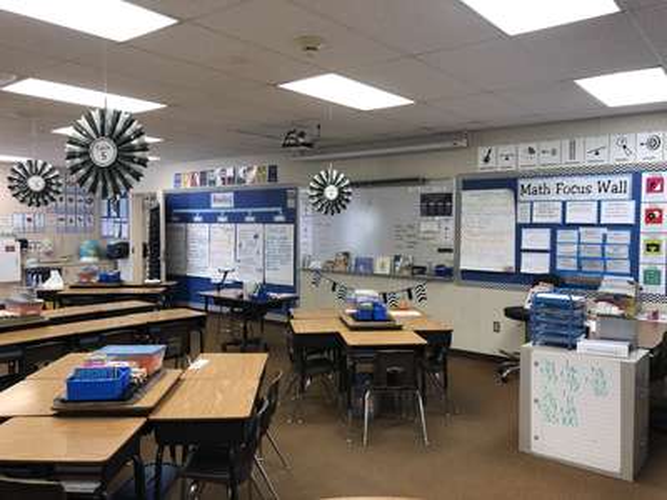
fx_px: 540
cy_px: 250
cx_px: 334
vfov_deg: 49.7
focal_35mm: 28
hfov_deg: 63.4
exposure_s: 1/24
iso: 40
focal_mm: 4
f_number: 1.8
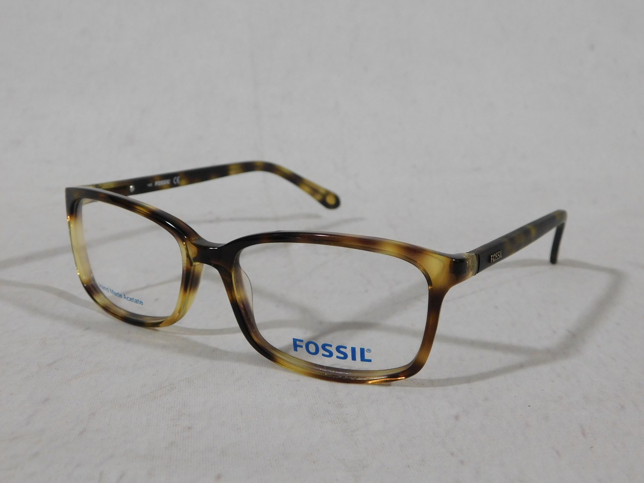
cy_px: 242
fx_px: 837
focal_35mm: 45
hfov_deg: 42.1
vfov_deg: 32.2
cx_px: 322
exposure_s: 1/25
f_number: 3.7
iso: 400
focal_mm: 8
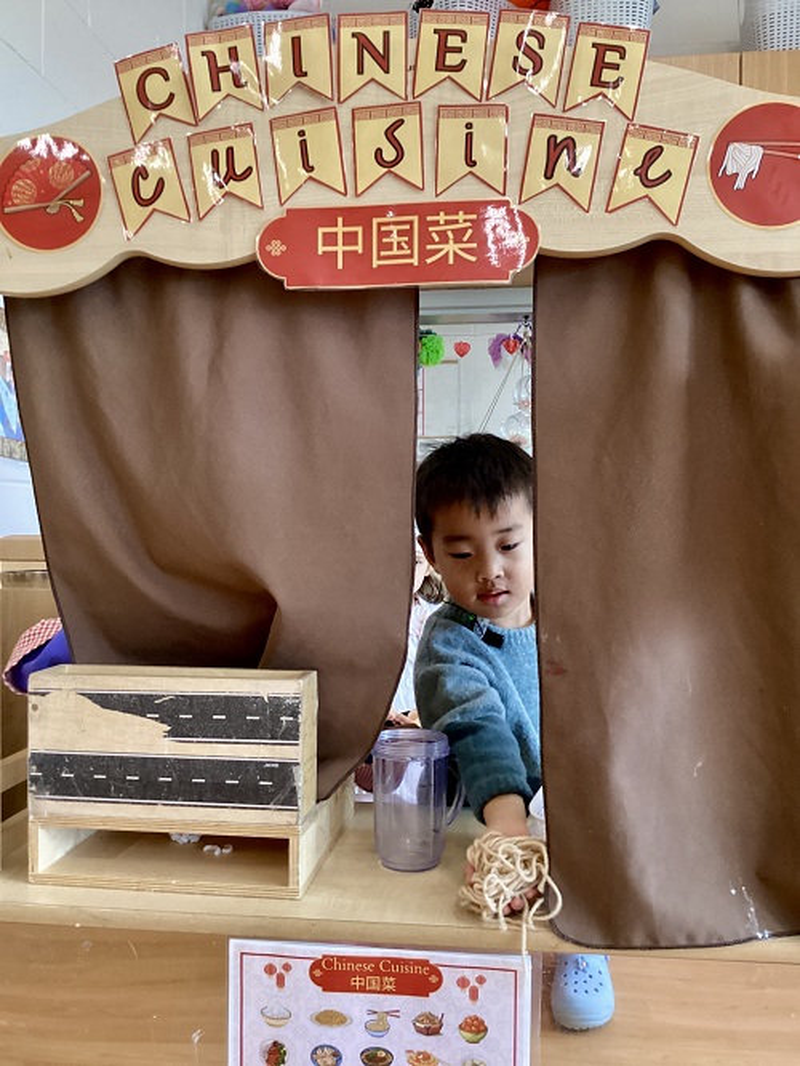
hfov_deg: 45.5
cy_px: 533
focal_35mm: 31
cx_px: 400
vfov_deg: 58.3
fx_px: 955
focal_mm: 3.3
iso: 400
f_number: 2.4
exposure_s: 1/33
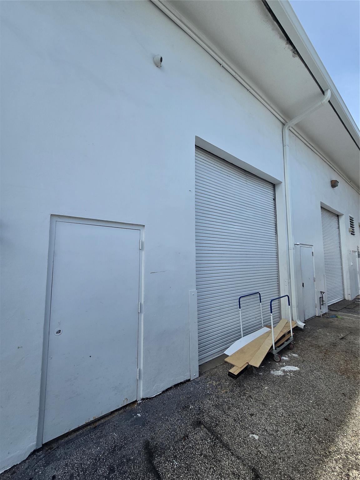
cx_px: 180
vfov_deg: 106.2
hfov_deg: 89.9
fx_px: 180
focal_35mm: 13
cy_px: 240
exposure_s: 1/1336
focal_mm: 2.2
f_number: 2.2
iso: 50
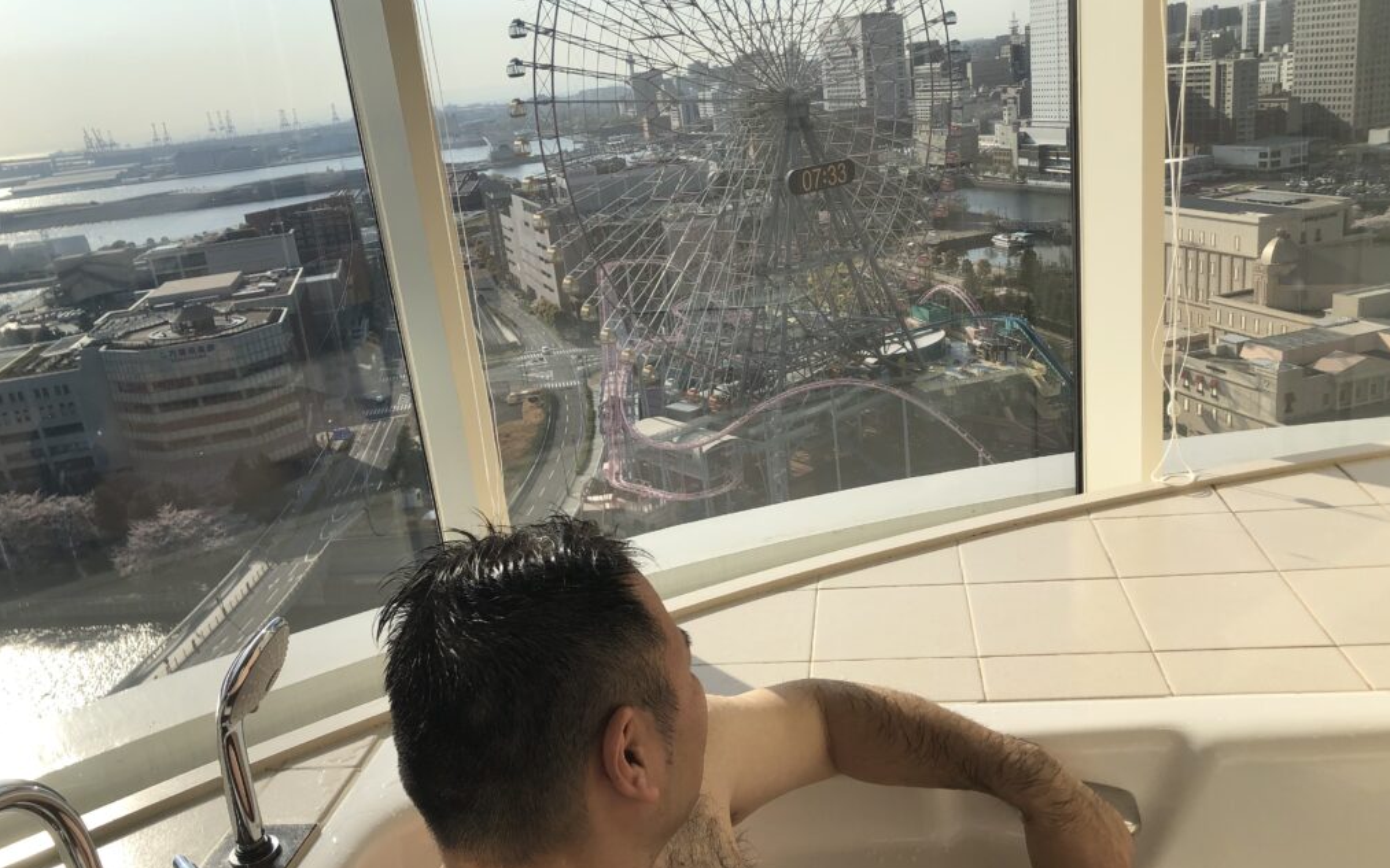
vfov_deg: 41.8
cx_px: 698
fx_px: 1136
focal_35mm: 30
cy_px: 459
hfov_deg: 62.9
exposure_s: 1/3040
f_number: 1.8
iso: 20
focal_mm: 3.99
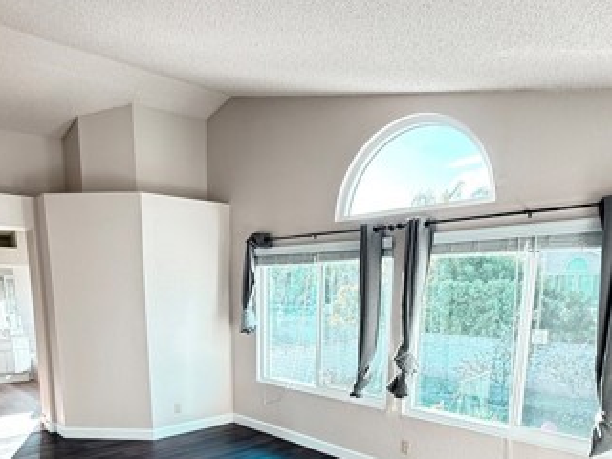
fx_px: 495
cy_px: 382
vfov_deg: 46.5
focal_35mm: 28
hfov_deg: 63.2
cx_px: 266
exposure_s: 1/99
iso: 125
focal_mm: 2.22
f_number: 2.2
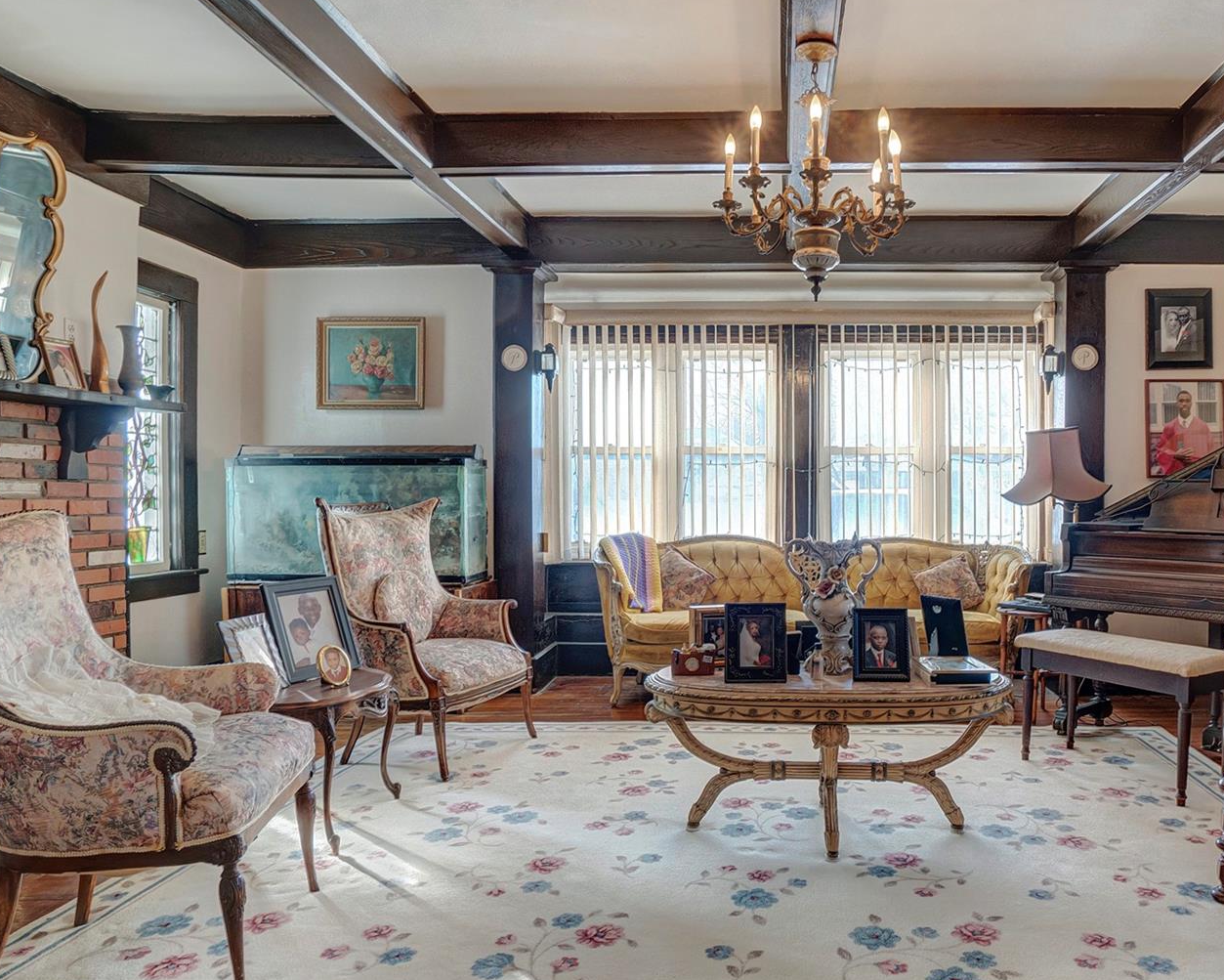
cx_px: 784
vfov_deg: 60.9
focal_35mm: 23
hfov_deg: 71.1
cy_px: 485
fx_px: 833
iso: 800
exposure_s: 1/40
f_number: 9
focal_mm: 10
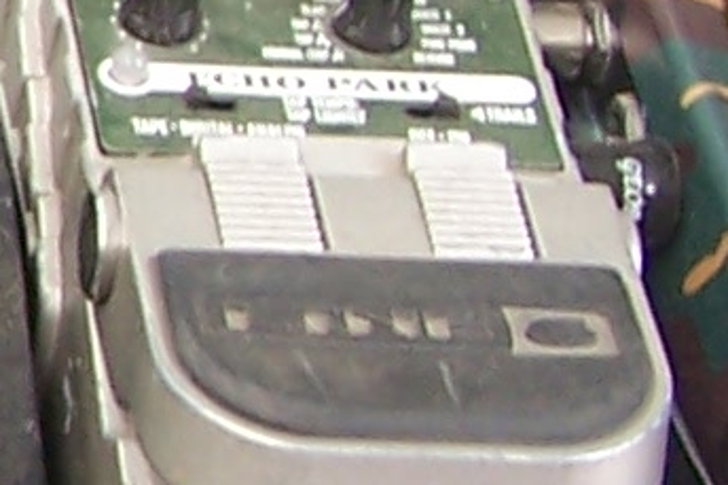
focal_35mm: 296
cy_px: -95
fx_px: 5983
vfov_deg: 4.6
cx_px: -1151
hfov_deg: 6.5
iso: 80
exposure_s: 1/30
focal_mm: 6.3
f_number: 2.8
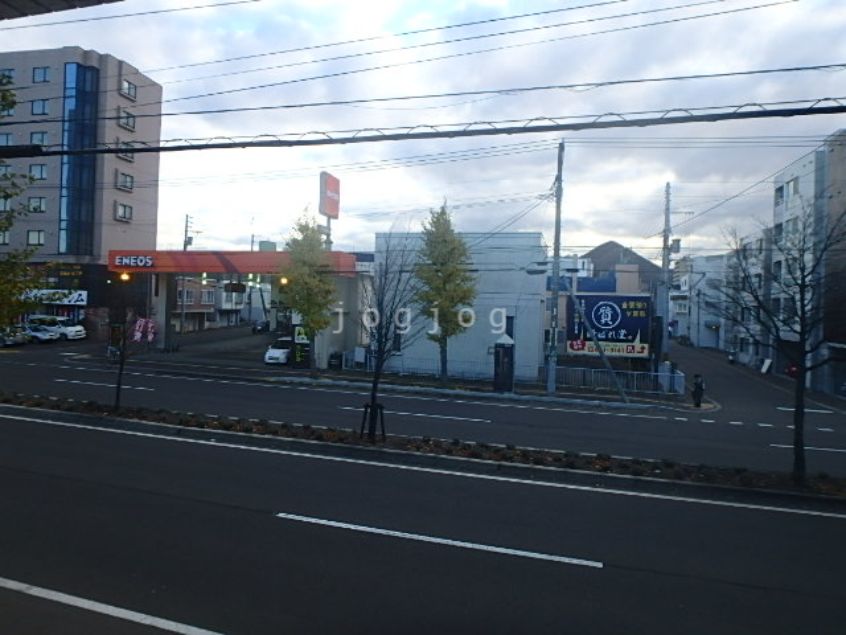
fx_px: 513
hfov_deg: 79.0
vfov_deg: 63.4
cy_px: 318
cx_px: 423
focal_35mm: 21
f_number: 3.5
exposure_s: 1/200
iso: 125
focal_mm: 3.7
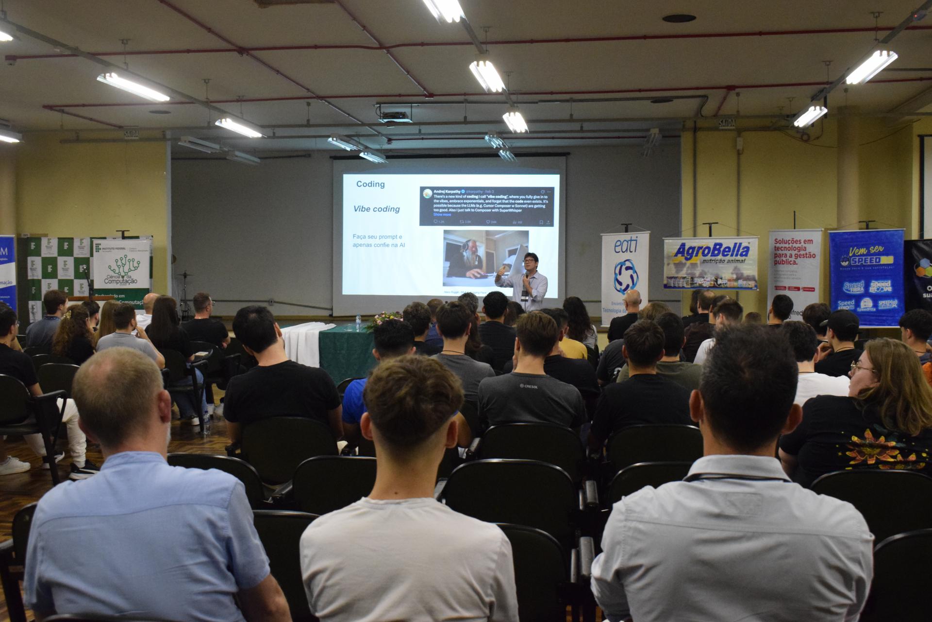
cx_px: 466
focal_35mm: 40
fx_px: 1048
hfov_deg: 47.9
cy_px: 311
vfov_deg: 33.0
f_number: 7.1
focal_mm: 27
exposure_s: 1/100
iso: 4000
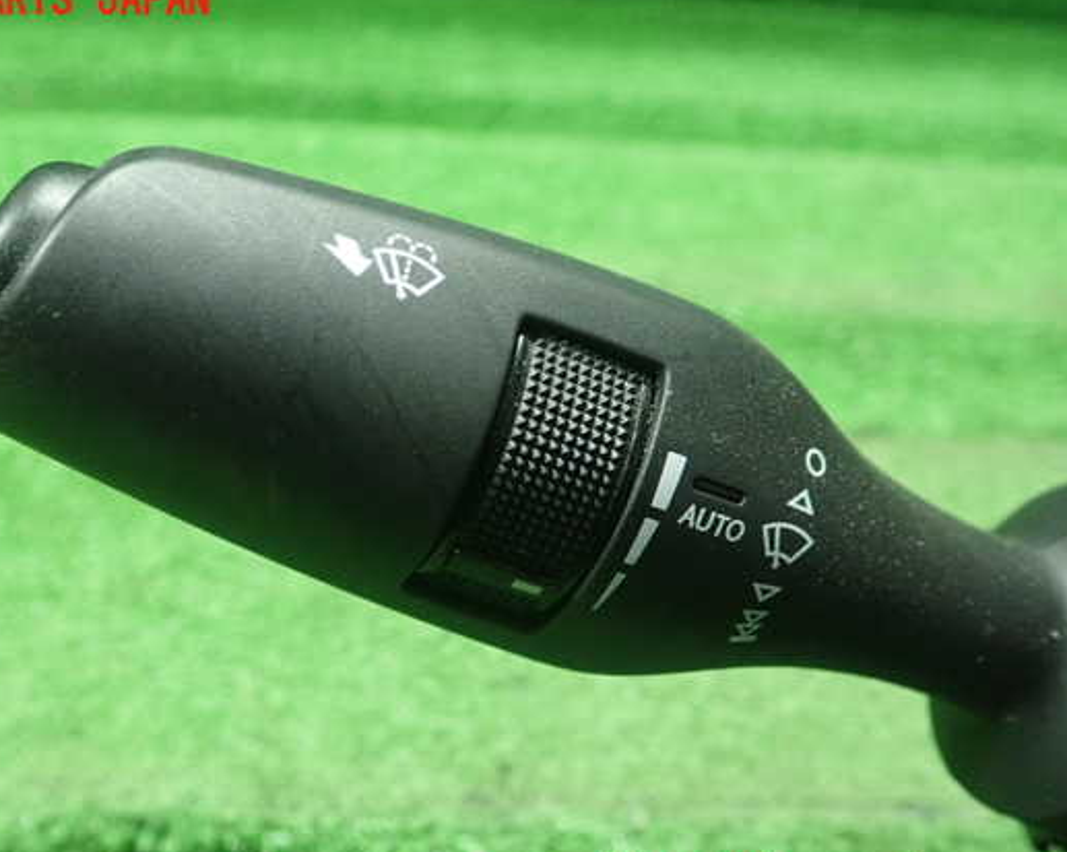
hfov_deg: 52.7
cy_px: 439
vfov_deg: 43.3
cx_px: 454
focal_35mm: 34
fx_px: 1073
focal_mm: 5.5
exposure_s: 1/100
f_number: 2.3
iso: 800
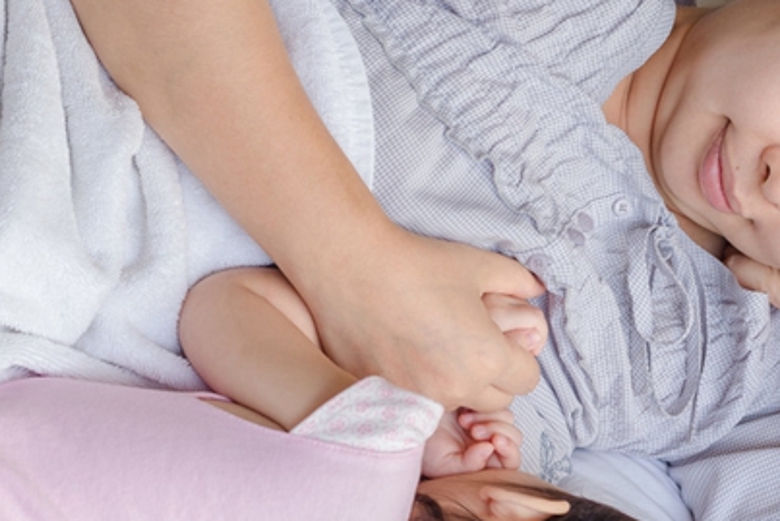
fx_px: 2579
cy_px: 332
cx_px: 563
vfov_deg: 11.5
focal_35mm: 119
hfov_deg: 17.1
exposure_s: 1/100
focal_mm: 50
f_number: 4.5
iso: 200
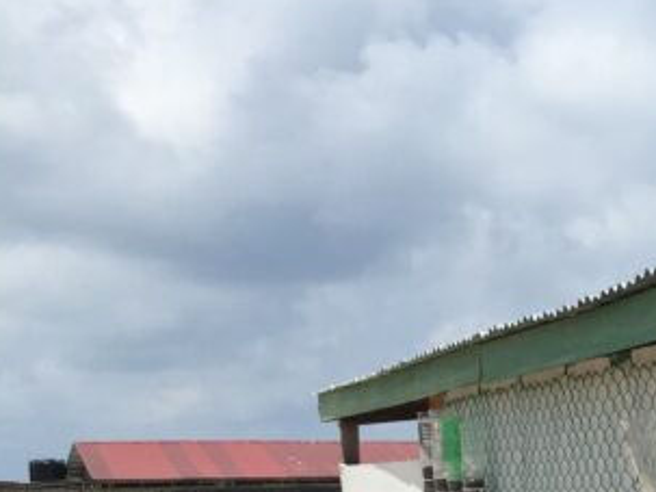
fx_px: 1686
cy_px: 629
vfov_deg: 15.8
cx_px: 996
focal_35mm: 89
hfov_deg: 19.2
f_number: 2.2
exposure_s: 1/3049
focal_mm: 4.15
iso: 32
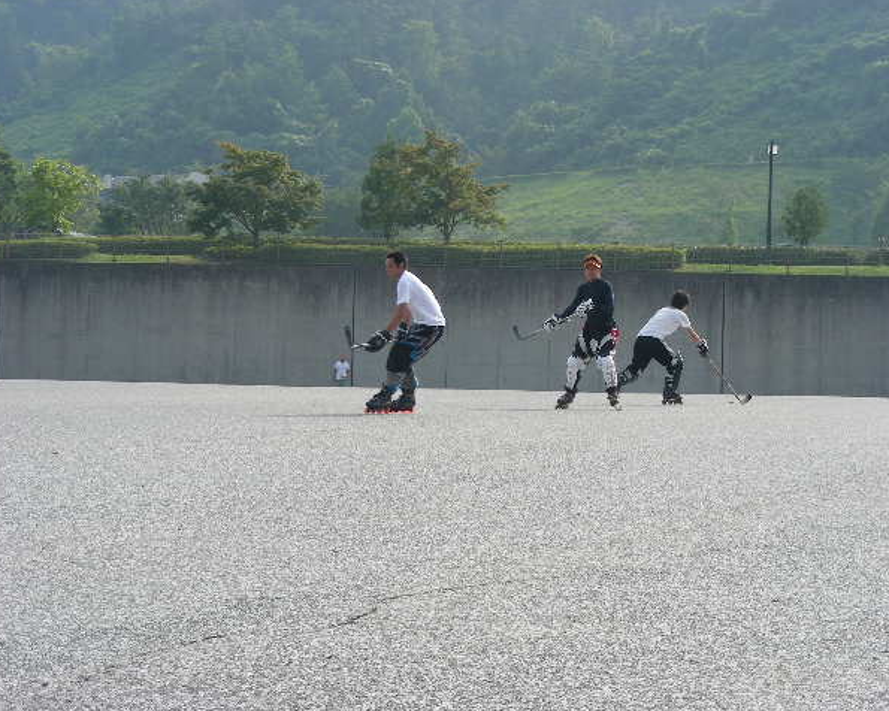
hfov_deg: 18.5
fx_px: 2736
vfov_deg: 14.8
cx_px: 459
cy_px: 354
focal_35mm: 104
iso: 50
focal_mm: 16.5
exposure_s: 1/282
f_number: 4
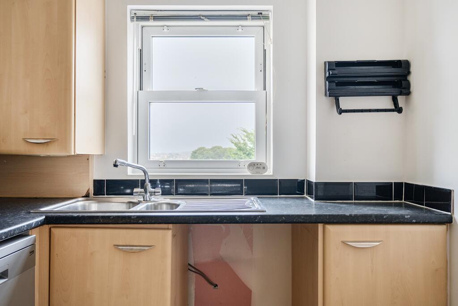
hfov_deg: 67.4
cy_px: 153
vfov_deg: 47.9
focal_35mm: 27
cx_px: 229
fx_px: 344
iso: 100
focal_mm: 18
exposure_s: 1/13
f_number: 4
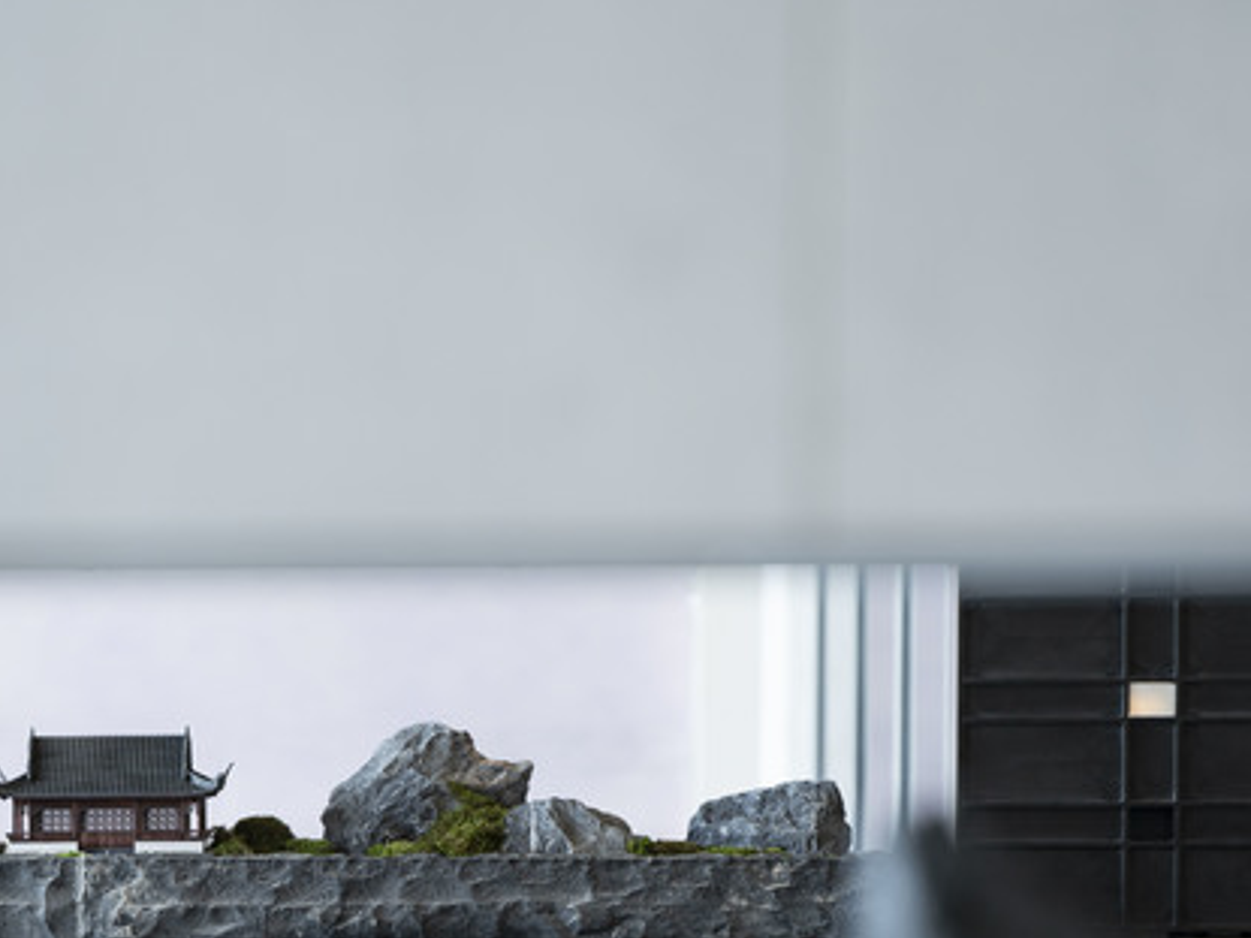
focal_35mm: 345
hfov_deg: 5.7
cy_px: 766
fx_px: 12464
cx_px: 455
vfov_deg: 4.3
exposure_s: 1/200
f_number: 3.2
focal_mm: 186
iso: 250
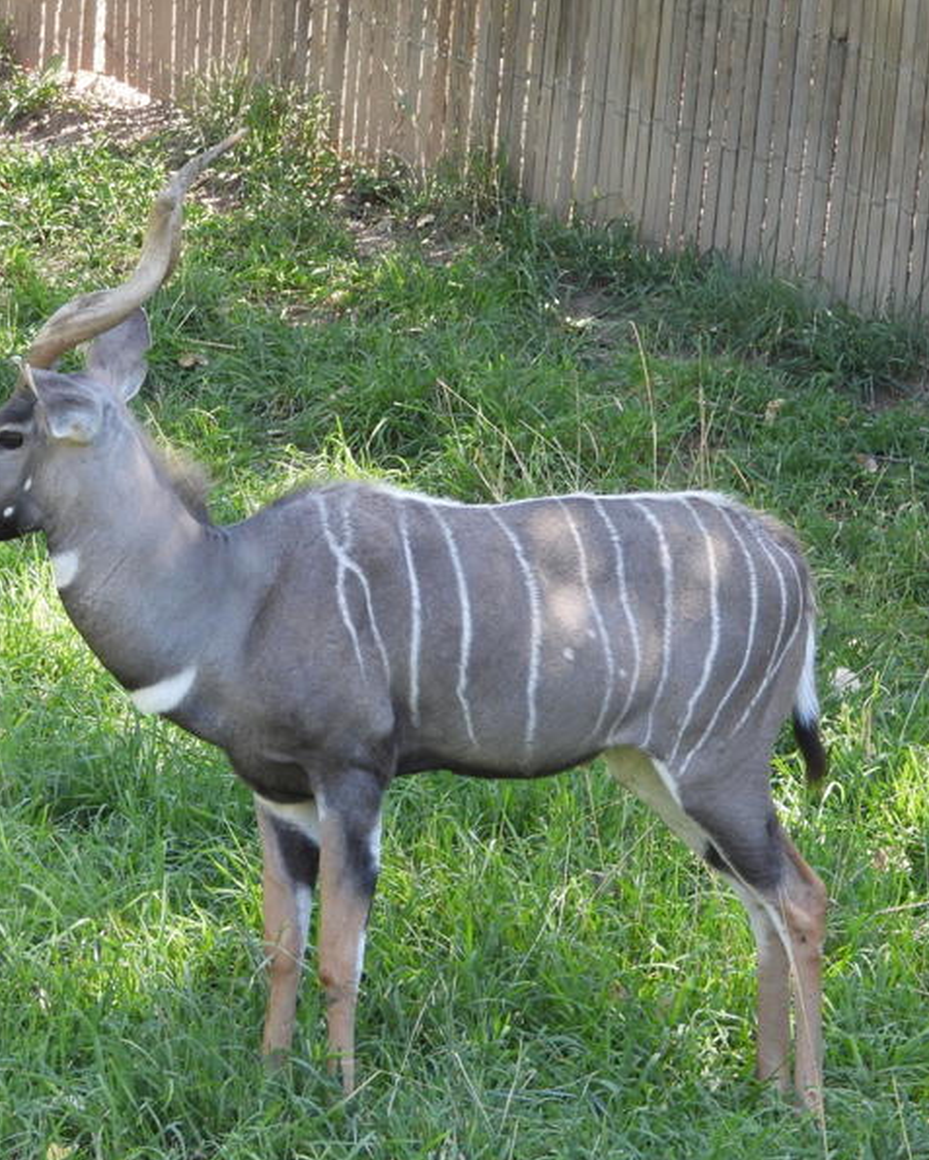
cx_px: 358
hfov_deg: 5.9
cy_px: 580
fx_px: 9002
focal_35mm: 262
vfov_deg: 7.4
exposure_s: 1/60
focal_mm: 35.9
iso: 125
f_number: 4.5
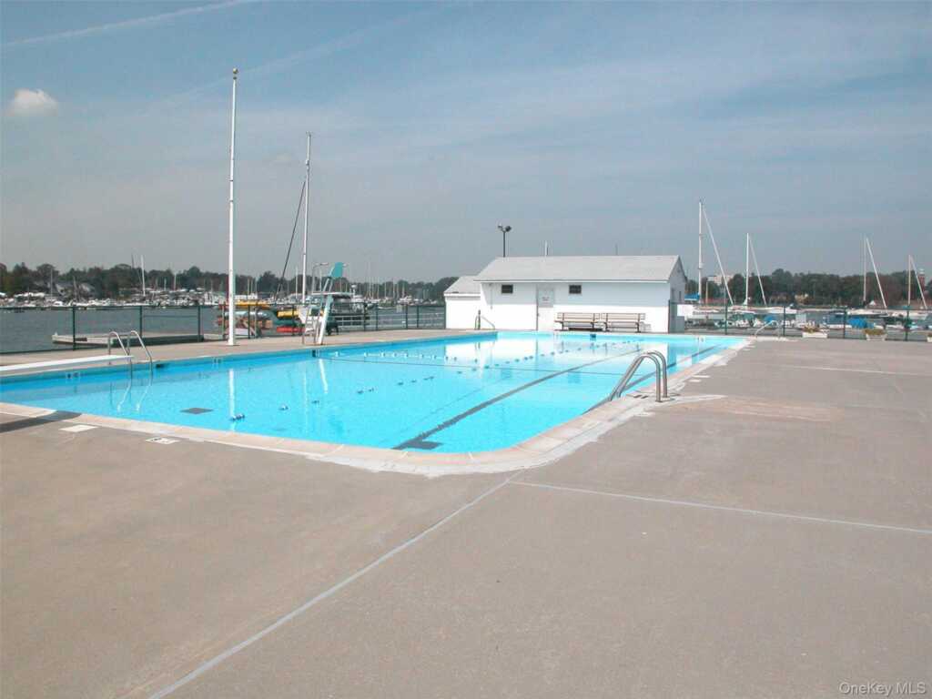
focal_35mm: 35
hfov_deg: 52.6
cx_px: 466
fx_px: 942
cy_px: 350
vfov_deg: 40.7
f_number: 5
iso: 400
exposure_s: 1/4000
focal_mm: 8.9
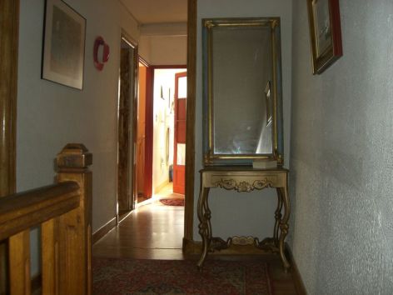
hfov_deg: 49.0
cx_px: 196
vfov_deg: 37.7
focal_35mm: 38
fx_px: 431
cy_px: 148
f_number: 2.7
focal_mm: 6.2
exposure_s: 1/60
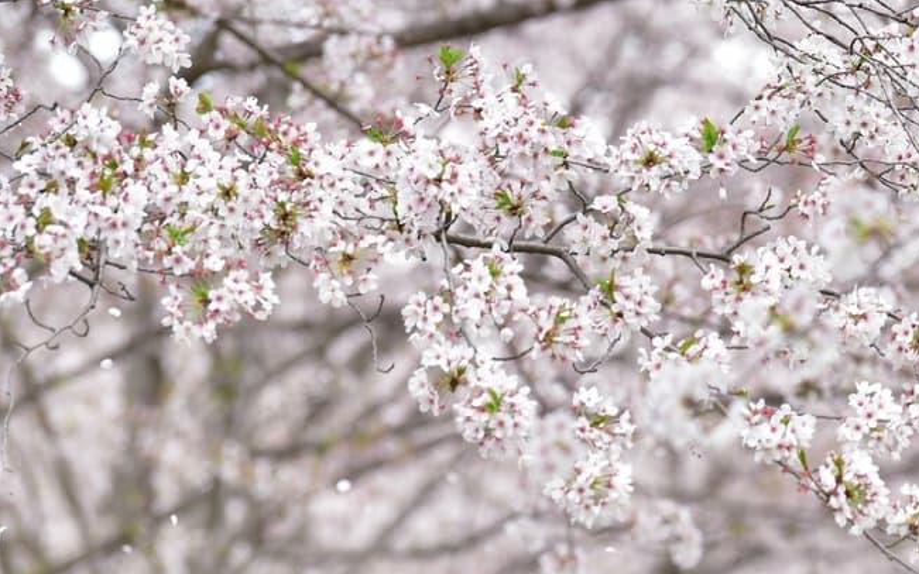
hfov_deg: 5.8
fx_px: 9042
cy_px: 496
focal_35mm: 361
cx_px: 925
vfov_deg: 3.6
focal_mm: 160
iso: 800
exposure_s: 1/1000
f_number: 4
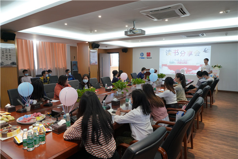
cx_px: 119
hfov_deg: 73.7
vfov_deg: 53.1
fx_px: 159
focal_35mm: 24
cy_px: 80
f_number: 9
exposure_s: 1/30
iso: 1600
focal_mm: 24
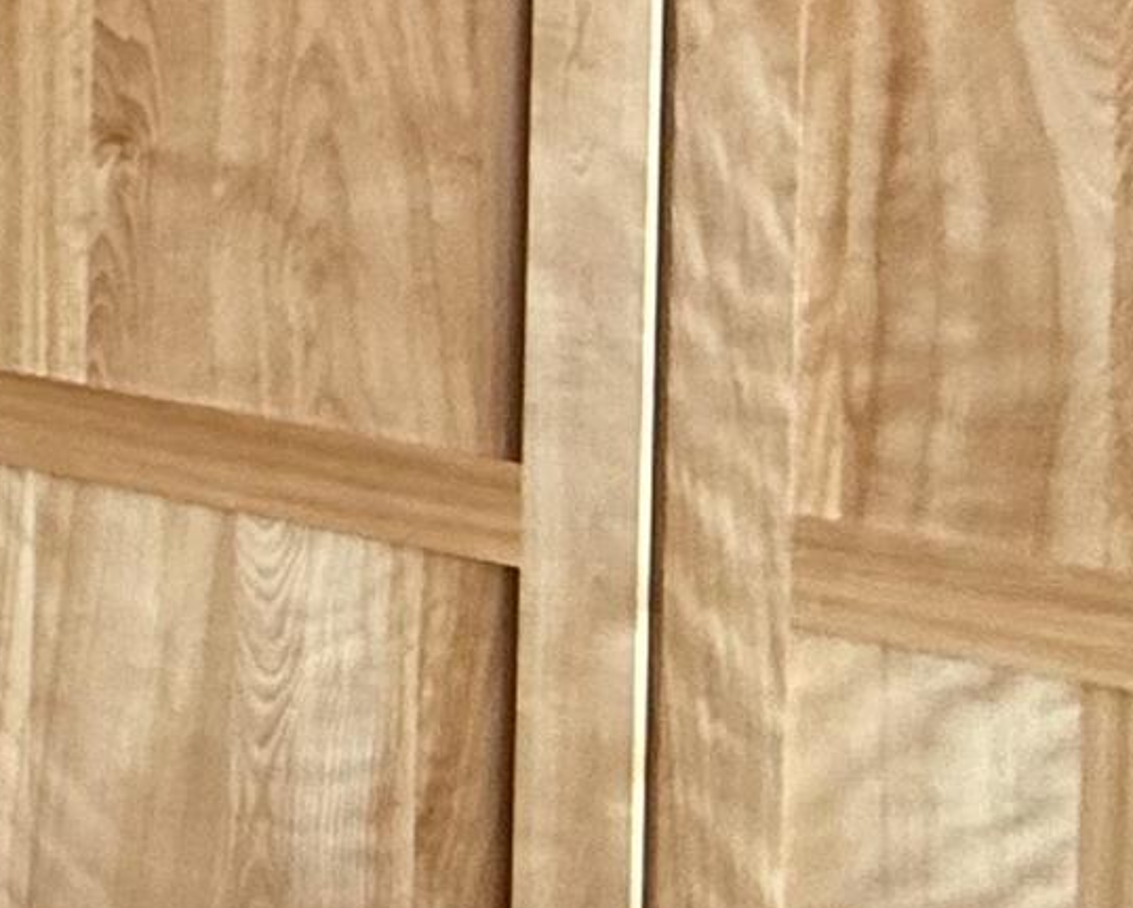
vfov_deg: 17.9
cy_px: -377
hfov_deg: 14.0
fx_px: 2617
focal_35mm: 78
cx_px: -1750
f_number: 2.2
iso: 320
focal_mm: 2.22
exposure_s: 1/86
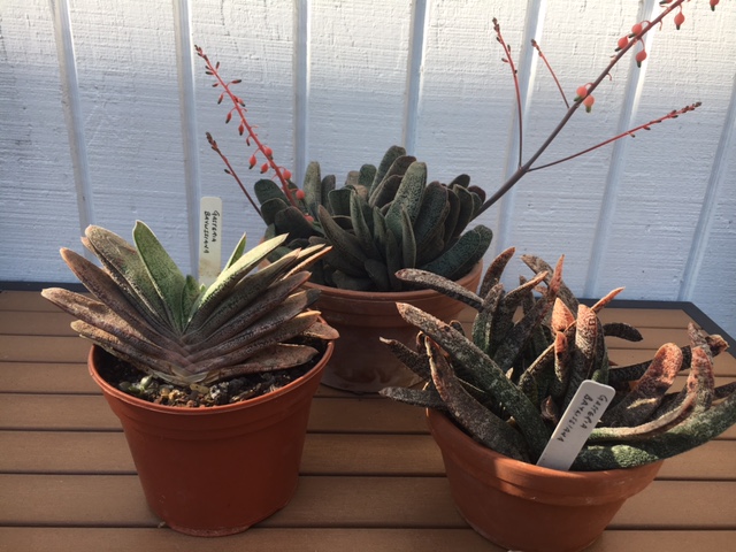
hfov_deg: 61.7
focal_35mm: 29
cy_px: 276
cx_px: 368
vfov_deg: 48.2
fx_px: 617
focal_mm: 4.15
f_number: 2.2
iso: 25
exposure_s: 1/496
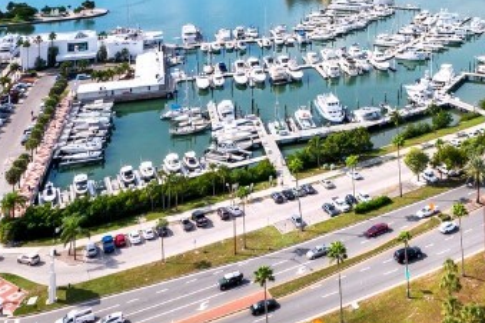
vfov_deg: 26.2
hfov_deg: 42.3
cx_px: 395
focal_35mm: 44
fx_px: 593
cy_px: -93
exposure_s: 1/160
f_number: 10
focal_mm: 7
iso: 200
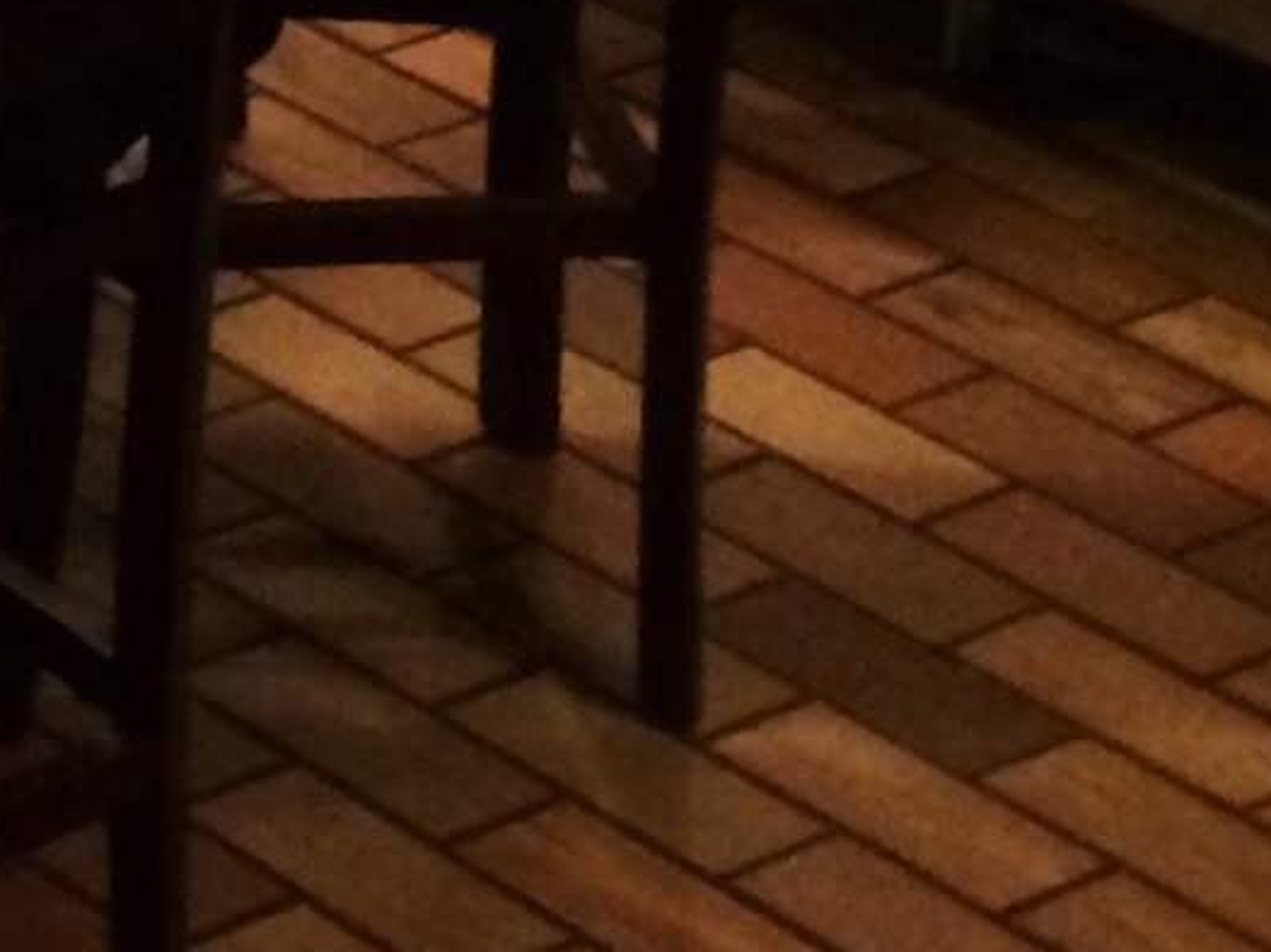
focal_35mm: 180
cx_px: -1619
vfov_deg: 7.8
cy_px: -1136
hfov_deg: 9.9
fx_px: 6606
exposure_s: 1/15
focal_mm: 4.15
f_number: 2.2
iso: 320
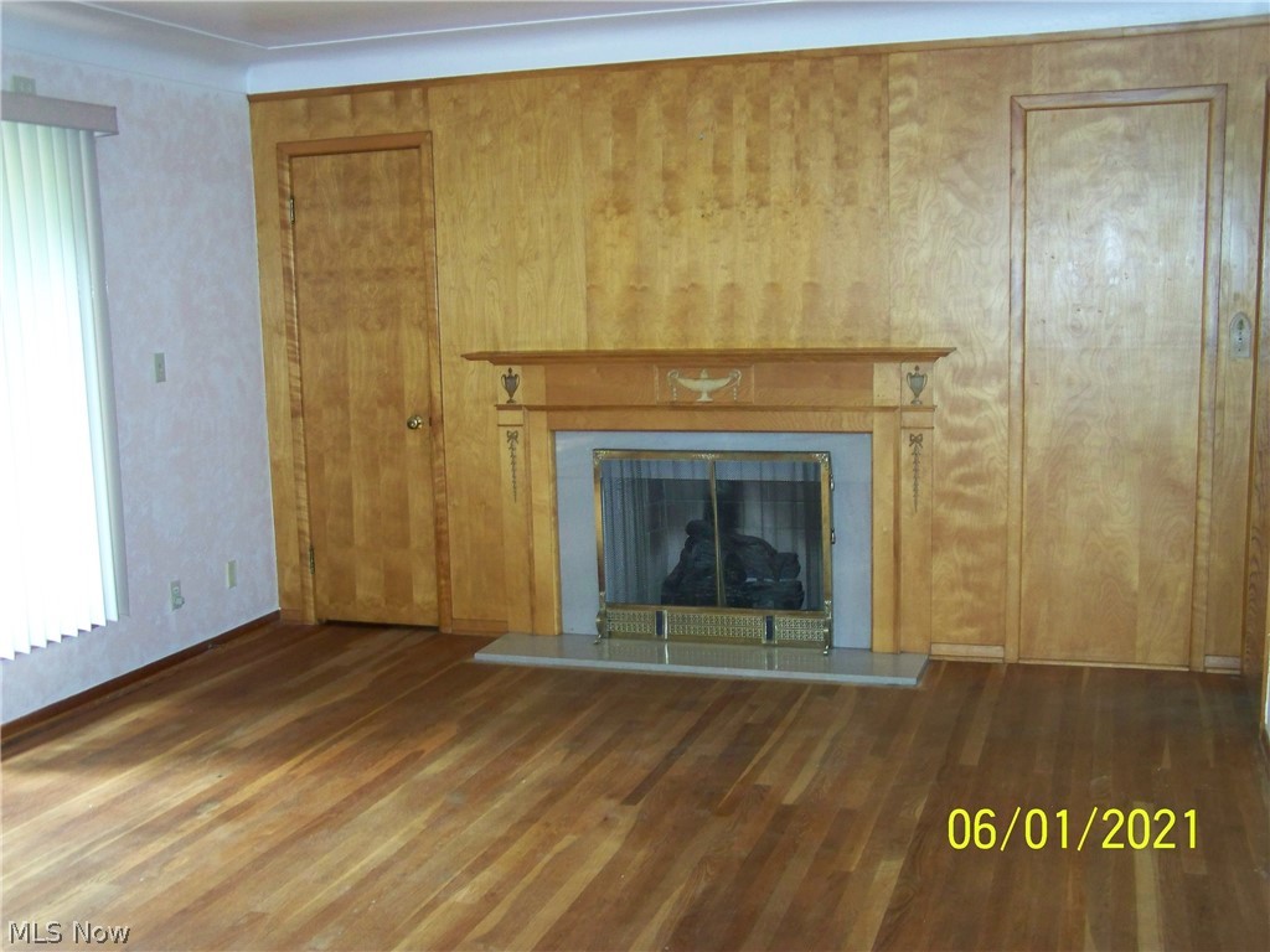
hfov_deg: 49.0
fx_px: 1394
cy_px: 476
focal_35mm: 38
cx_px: 635
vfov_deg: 37.7
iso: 200
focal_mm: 6.3
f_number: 2.8
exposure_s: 1/30
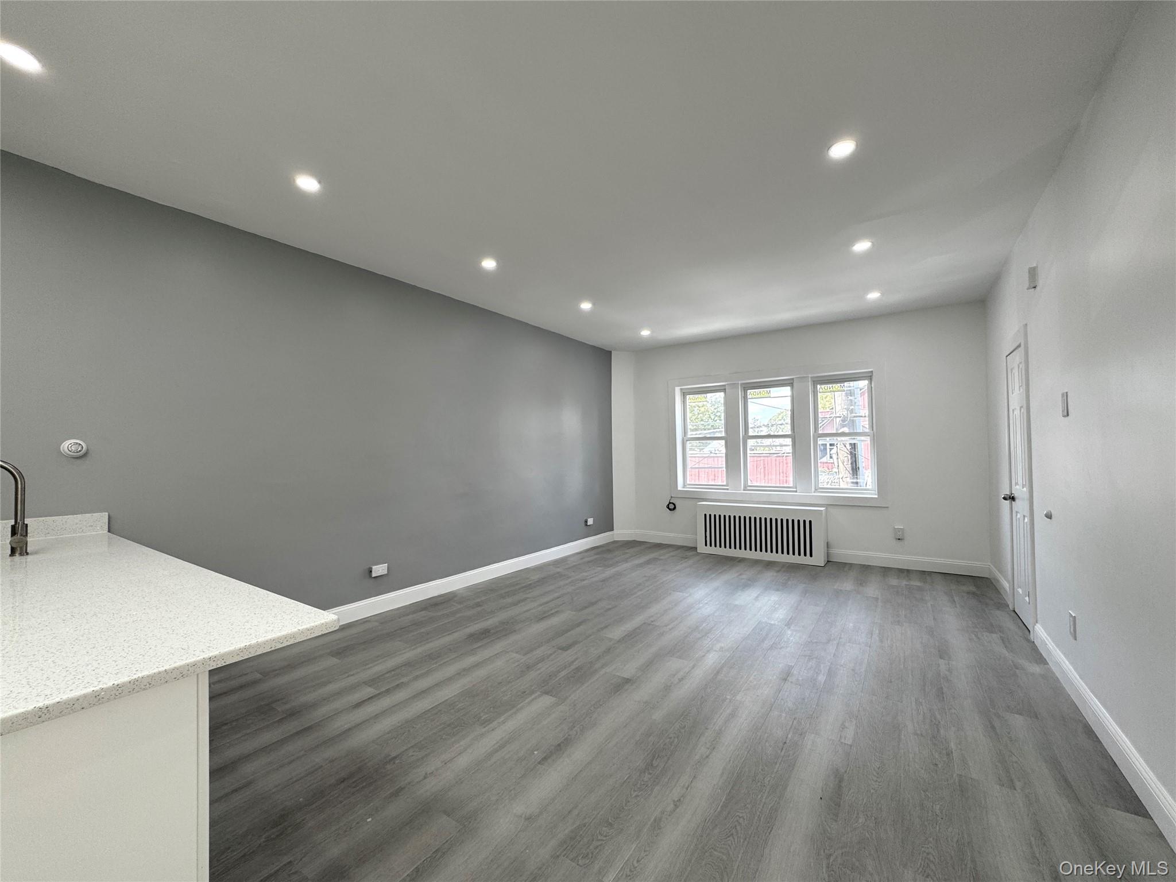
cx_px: 588
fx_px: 476
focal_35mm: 14
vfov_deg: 85.7
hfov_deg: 102.1
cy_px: 441
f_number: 2.2
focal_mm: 2.22
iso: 40
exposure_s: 1/101
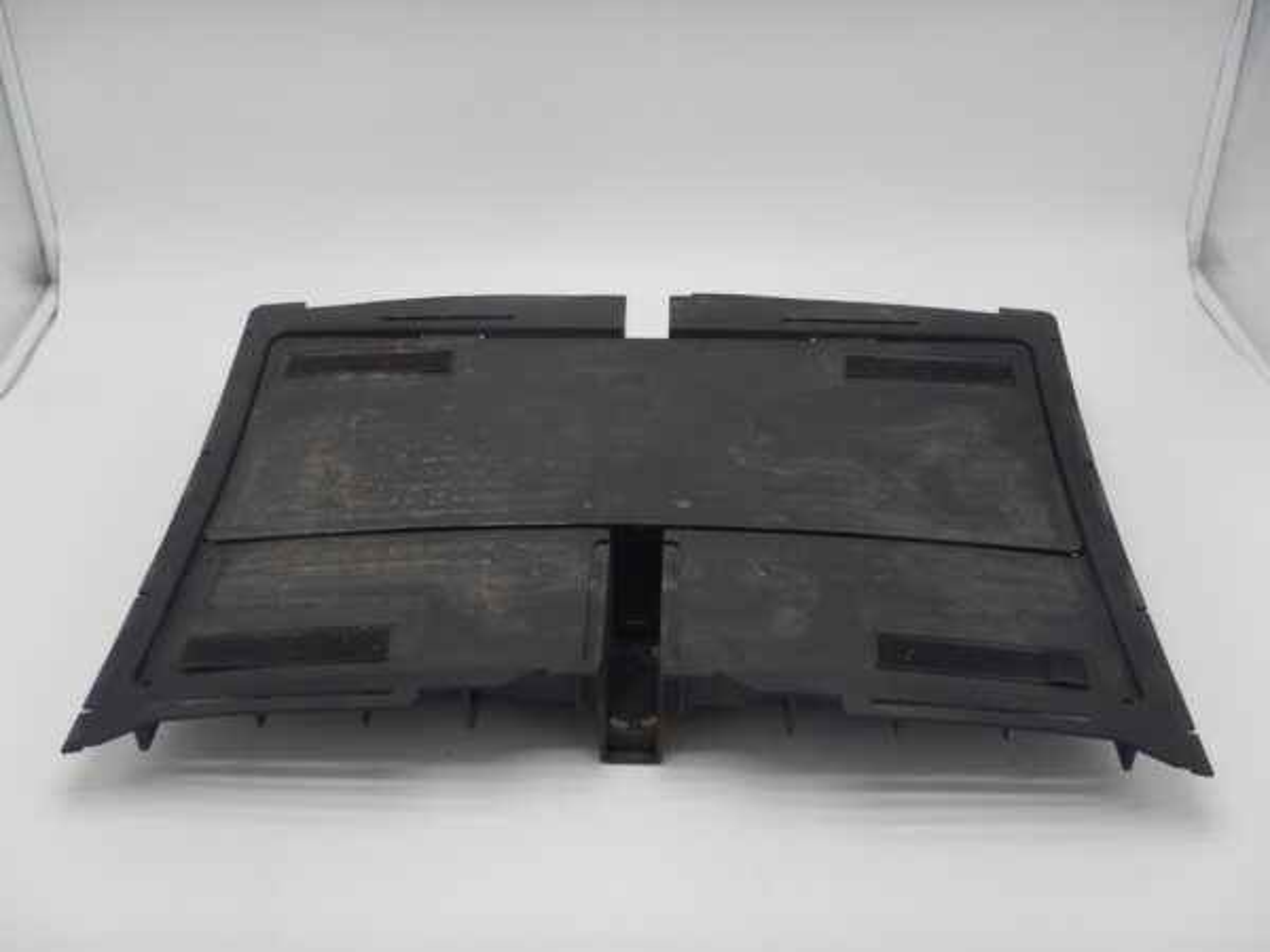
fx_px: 1468
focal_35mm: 40
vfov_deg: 36.0
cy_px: 476
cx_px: 635
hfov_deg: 46.8
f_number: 4.2
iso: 125
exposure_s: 1/100
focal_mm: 7.2
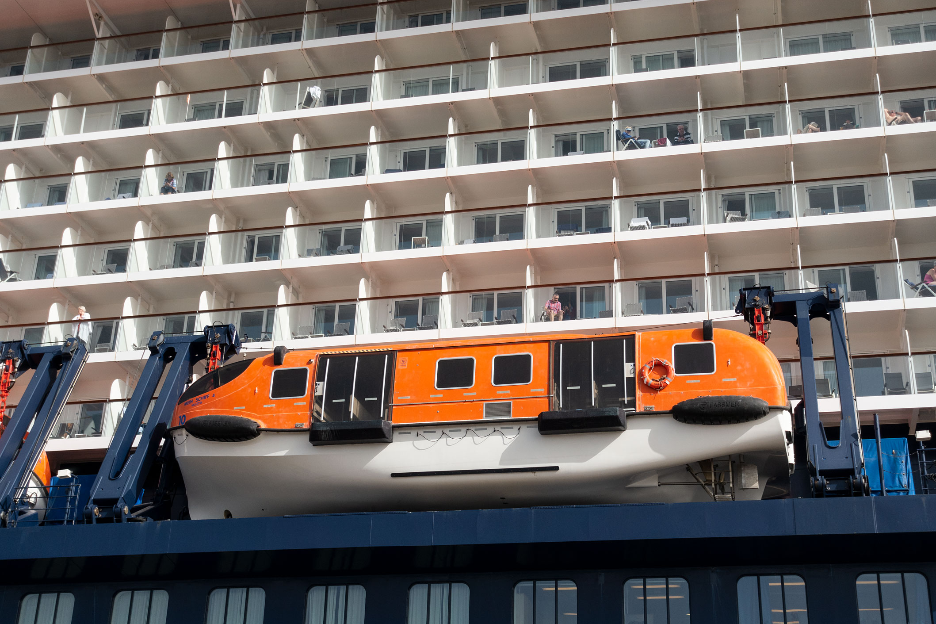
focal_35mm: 50
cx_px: 460
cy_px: 306
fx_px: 1300
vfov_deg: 27.0
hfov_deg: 39.6
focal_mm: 18.1
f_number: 4
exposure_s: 1/200
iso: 125
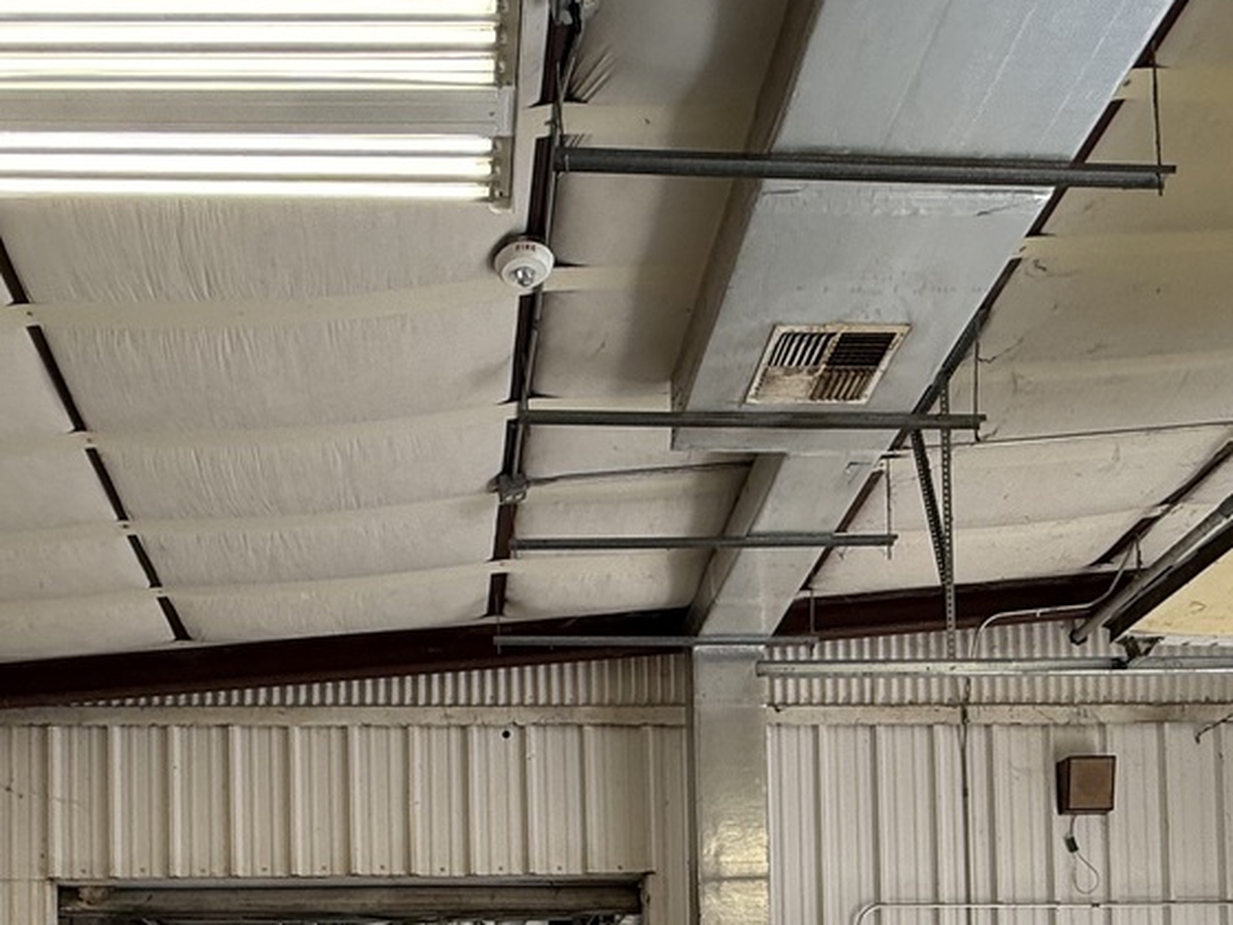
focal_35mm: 36
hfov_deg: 51.0
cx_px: 493
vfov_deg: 32.5
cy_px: 1121
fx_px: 1282
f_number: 2.2
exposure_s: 1/207
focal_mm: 2.22
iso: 64
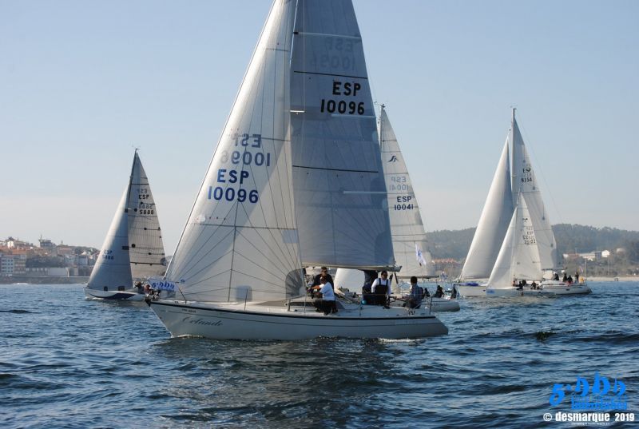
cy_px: 214
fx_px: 1467
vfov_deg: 16.6
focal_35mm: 82
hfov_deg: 24.6
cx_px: 320
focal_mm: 55
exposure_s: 1/250
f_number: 8
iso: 100
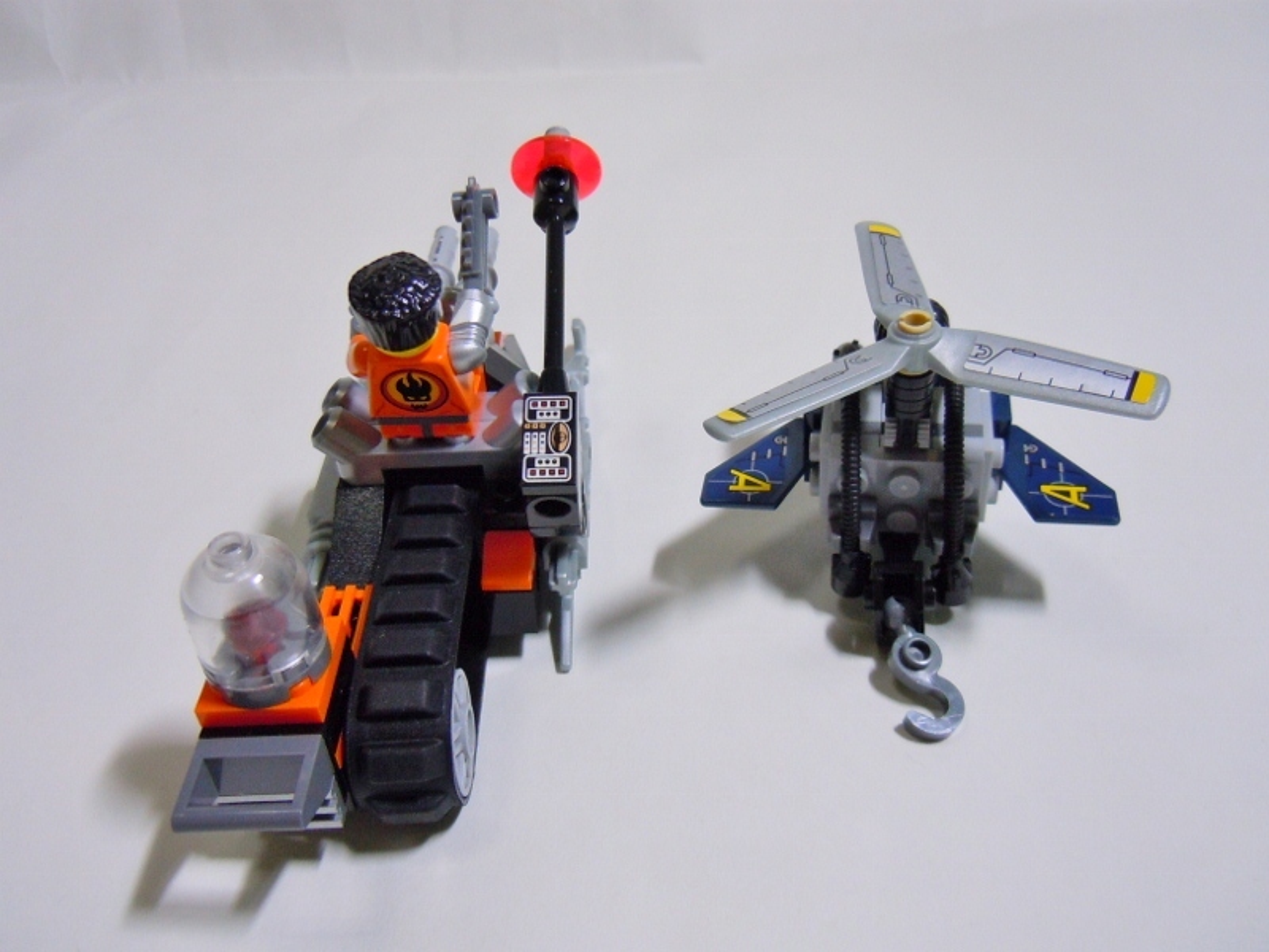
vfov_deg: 46.8
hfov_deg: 60.0
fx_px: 1100
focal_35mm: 30
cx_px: 634
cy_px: 476
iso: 400
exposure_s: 1/40
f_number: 3.5
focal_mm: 5.4
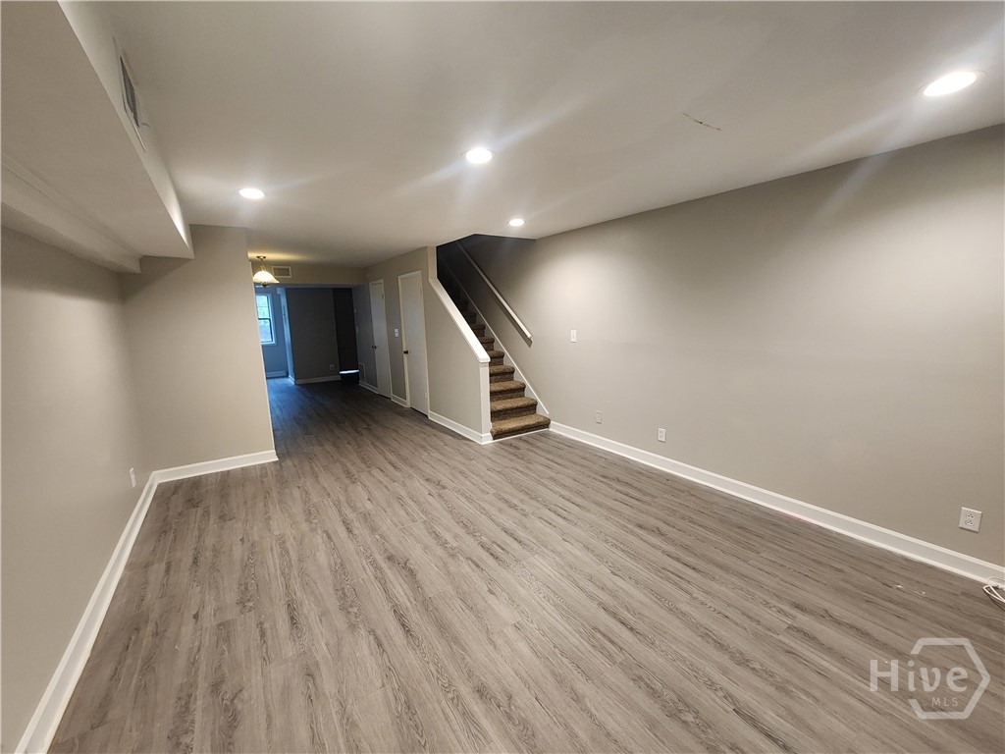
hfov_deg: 106.2
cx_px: 502
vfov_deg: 89.9
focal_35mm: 13
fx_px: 377
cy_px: 377
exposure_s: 1/40
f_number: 2.2
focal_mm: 2.2
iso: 400
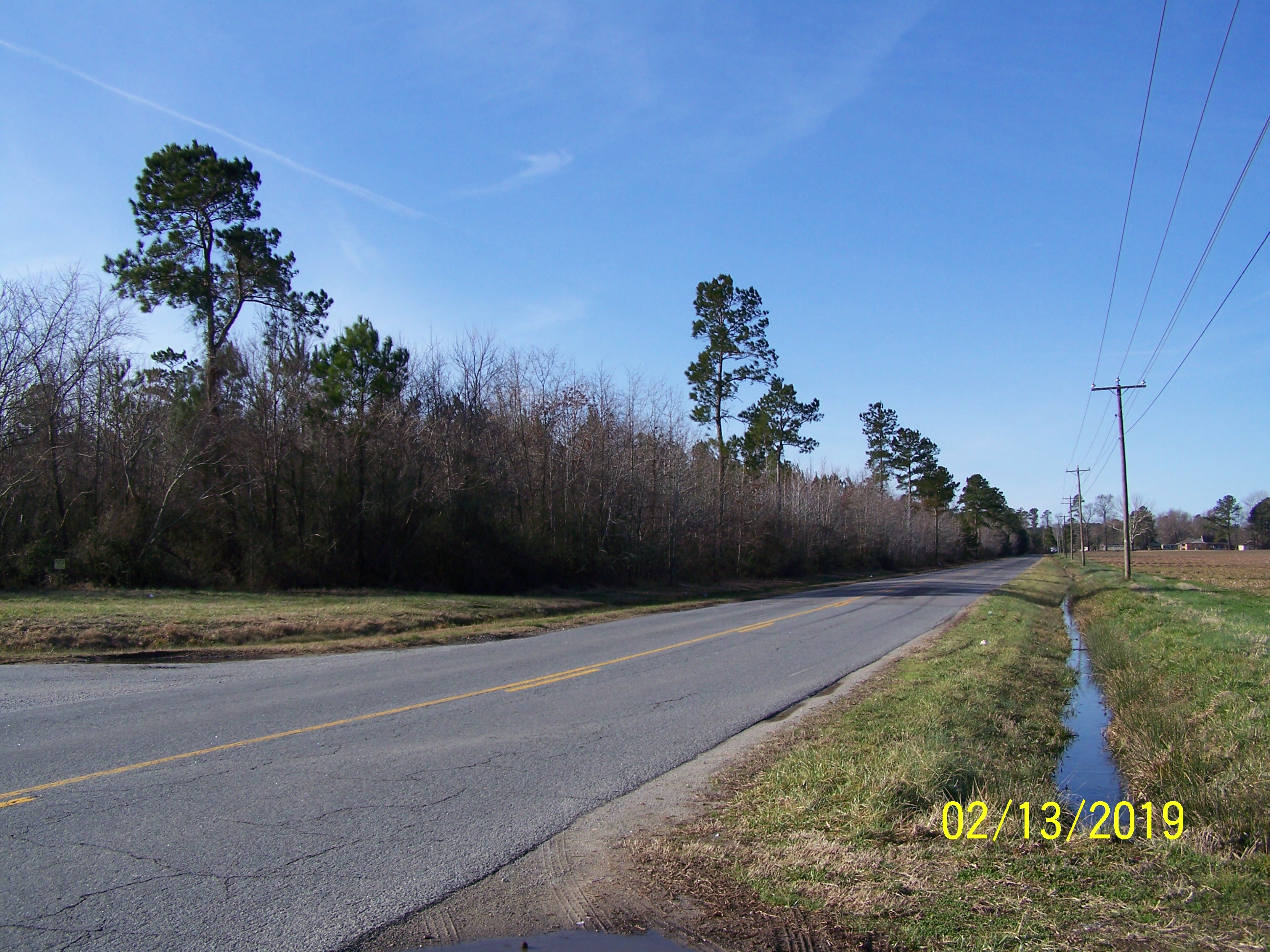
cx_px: 635
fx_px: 1394
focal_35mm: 38
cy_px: 476
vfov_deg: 37.7
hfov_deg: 49.0
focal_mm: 6.3
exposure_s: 1/400
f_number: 4
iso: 64
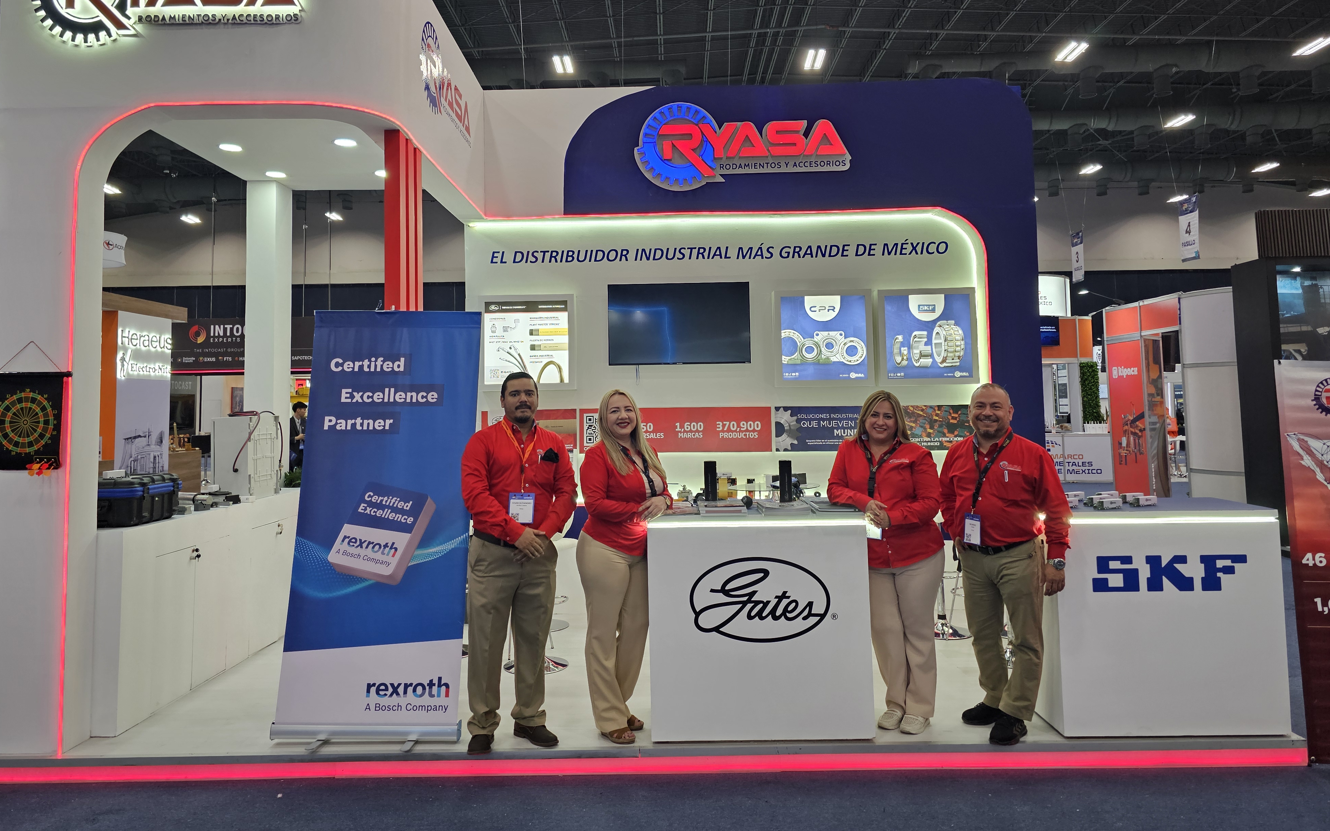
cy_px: 342
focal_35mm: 25
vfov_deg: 49.0
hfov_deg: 72.5
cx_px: 656
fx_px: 906
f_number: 1.7
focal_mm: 6.3
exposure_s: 1/120
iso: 160
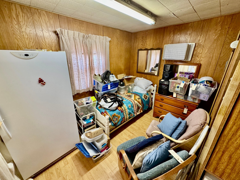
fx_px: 97
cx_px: 120
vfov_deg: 85.7
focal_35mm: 14
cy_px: 90
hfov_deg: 102.1
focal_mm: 2.22
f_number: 2.2
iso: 250
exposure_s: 1/60
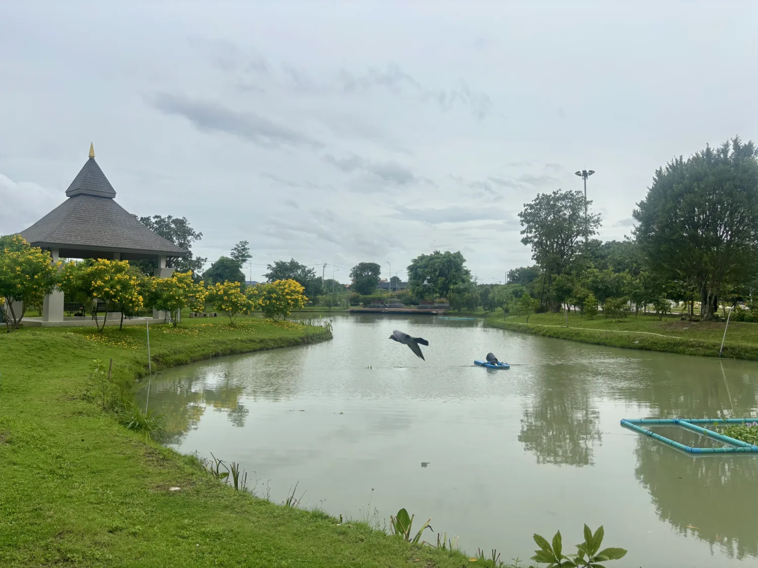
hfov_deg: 67.3
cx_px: 379
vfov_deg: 53.1
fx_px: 569
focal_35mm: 26
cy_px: 284
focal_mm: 5.96
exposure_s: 1/4630
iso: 50
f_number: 1.6
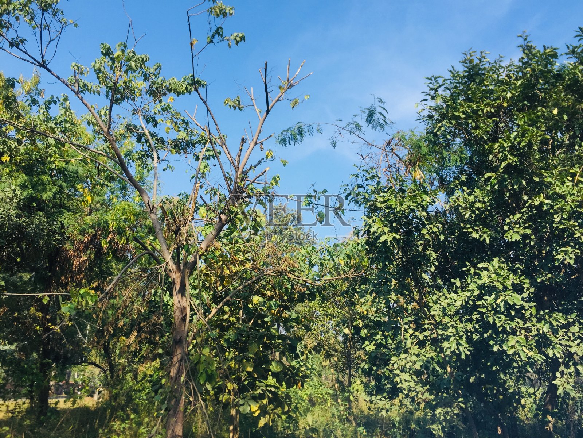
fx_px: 488
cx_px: 292
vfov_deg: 48.2
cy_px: 219
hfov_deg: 61.7
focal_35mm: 29
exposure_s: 1/1099
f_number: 2.2
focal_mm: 4.15
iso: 32
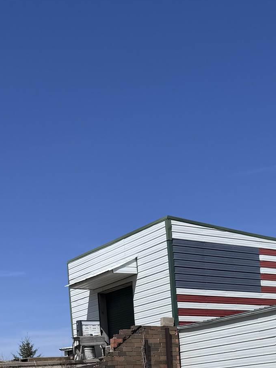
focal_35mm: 61
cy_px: 381
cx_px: 257
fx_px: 648
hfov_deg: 23.3
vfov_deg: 29.3
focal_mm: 6.76
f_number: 1.78
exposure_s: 1/9009
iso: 80
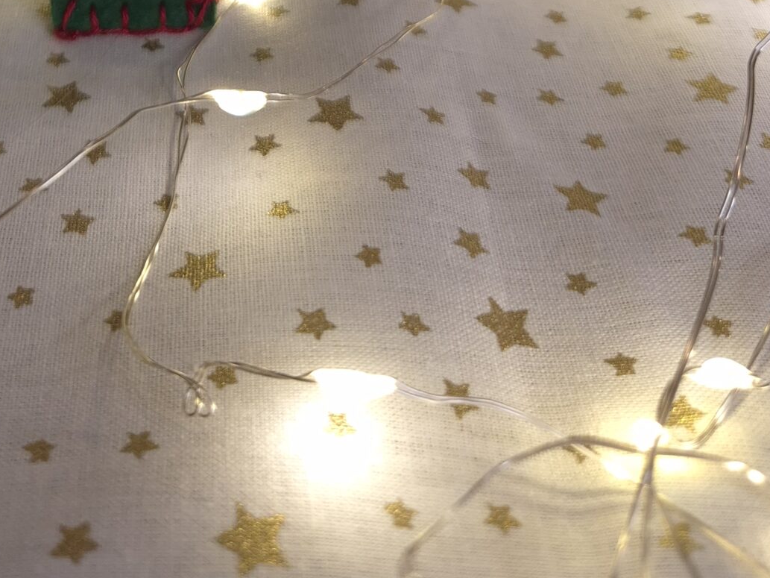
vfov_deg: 21.0
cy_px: -329
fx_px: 1268
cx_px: 168
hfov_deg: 32.9
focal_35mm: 57
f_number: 1.8
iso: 64
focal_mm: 5.4
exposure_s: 1/50
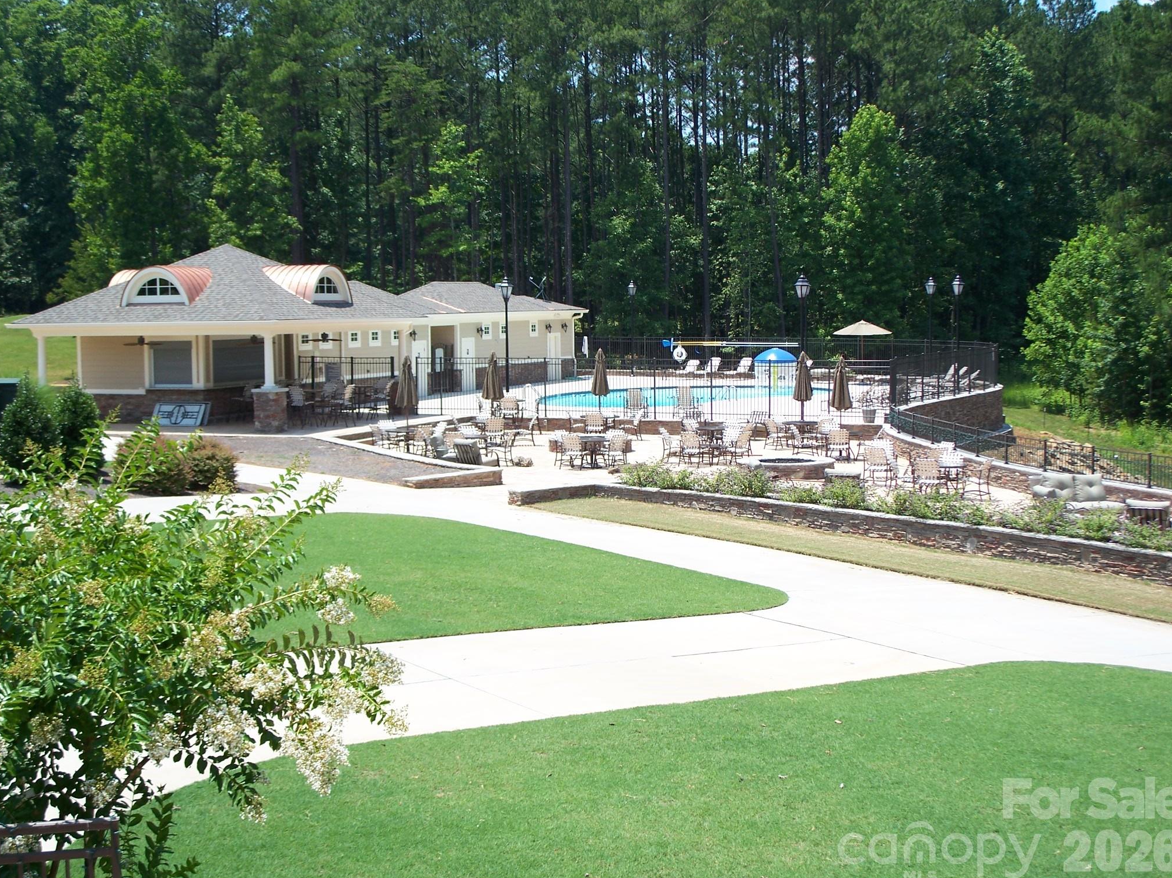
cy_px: 445
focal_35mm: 52
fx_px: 1760
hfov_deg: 36.8
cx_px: 592
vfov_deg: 28.0
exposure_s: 1/500
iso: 64
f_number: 3.2
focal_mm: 10.7
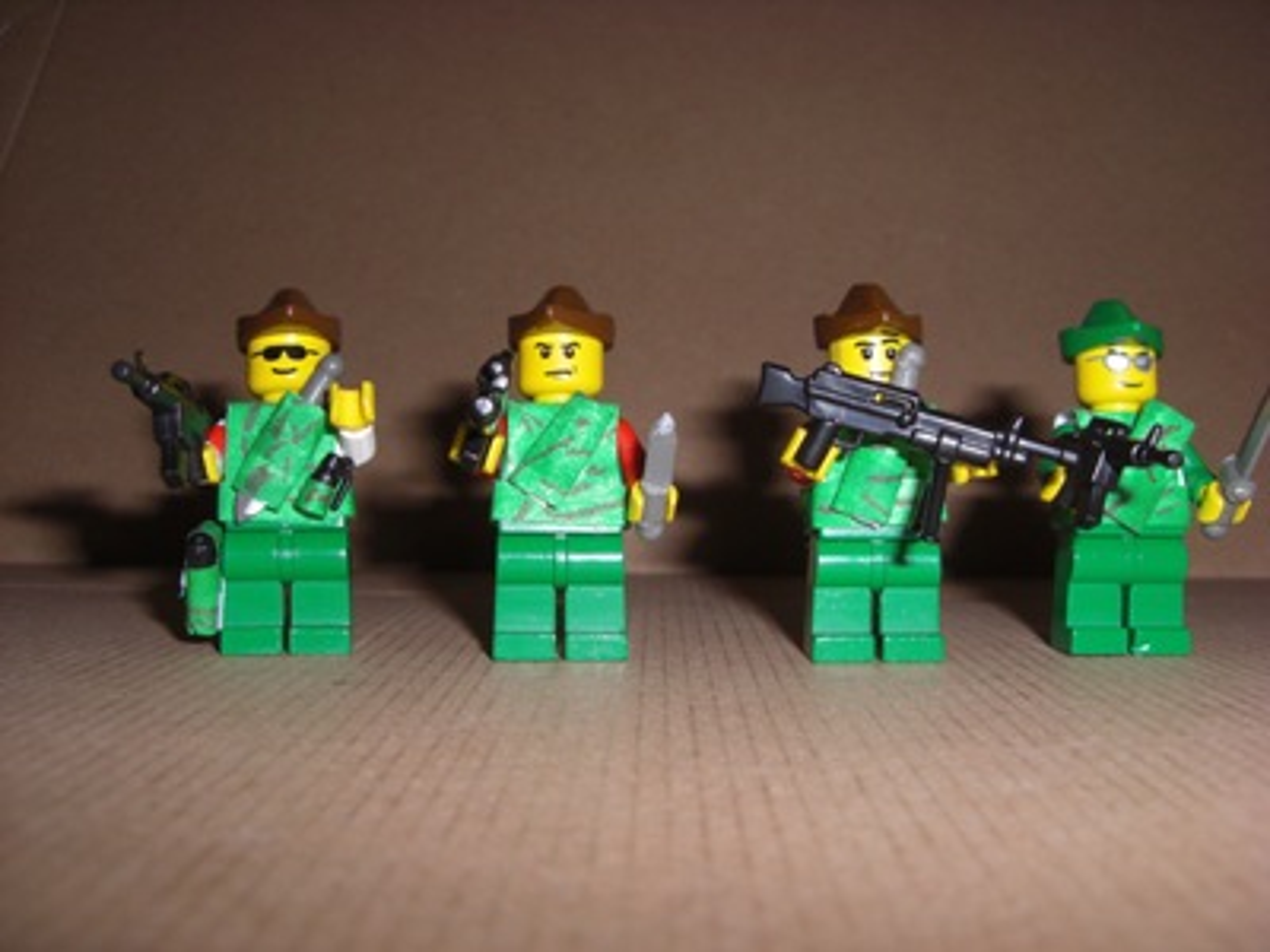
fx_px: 1394
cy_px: 476
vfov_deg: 37.7
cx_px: 635
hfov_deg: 49.0
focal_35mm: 38
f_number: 8
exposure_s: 1/30
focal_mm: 6.2
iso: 64
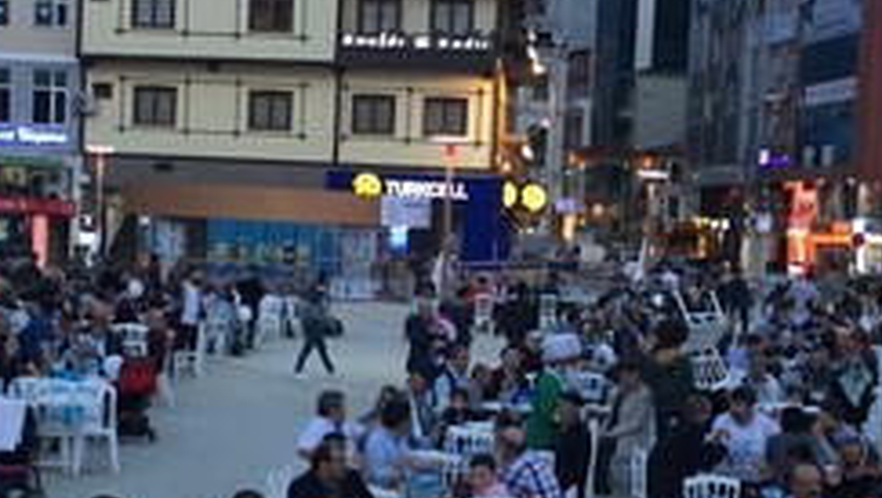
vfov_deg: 13.9
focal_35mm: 87
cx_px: 348
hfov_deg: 24.4
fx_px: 2036
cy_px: 389
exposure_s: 1/33
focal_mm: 4.15
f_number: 2.2
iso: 100
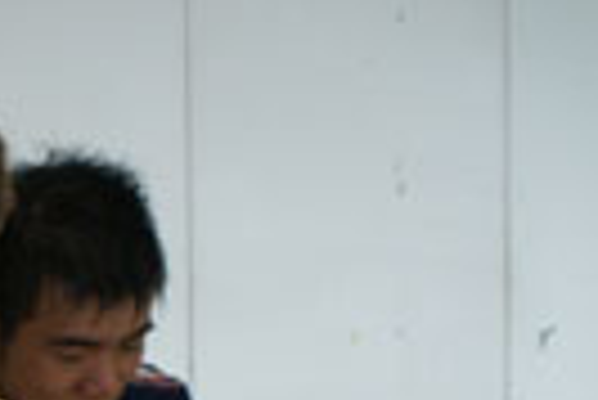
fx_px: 2195
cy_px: 627
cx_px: -220
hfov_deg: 14.7
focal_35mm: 132
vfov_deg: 10.0
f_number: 5.6
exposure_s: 1/60
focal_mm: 26
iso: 400
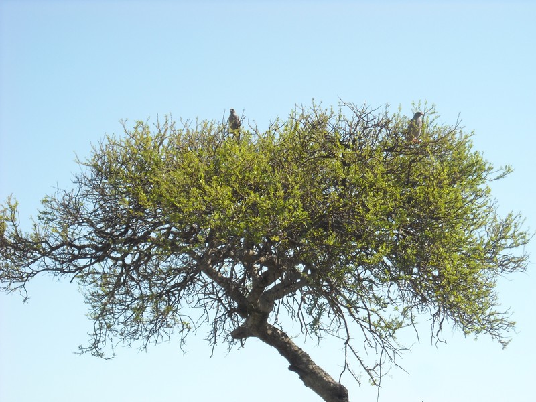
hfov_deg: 18.7
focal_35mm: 105
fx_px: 1626
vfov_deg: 14.1
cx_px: 268
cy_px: 201
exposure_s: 1/250
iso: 64
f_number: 4.7
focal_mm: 17.1
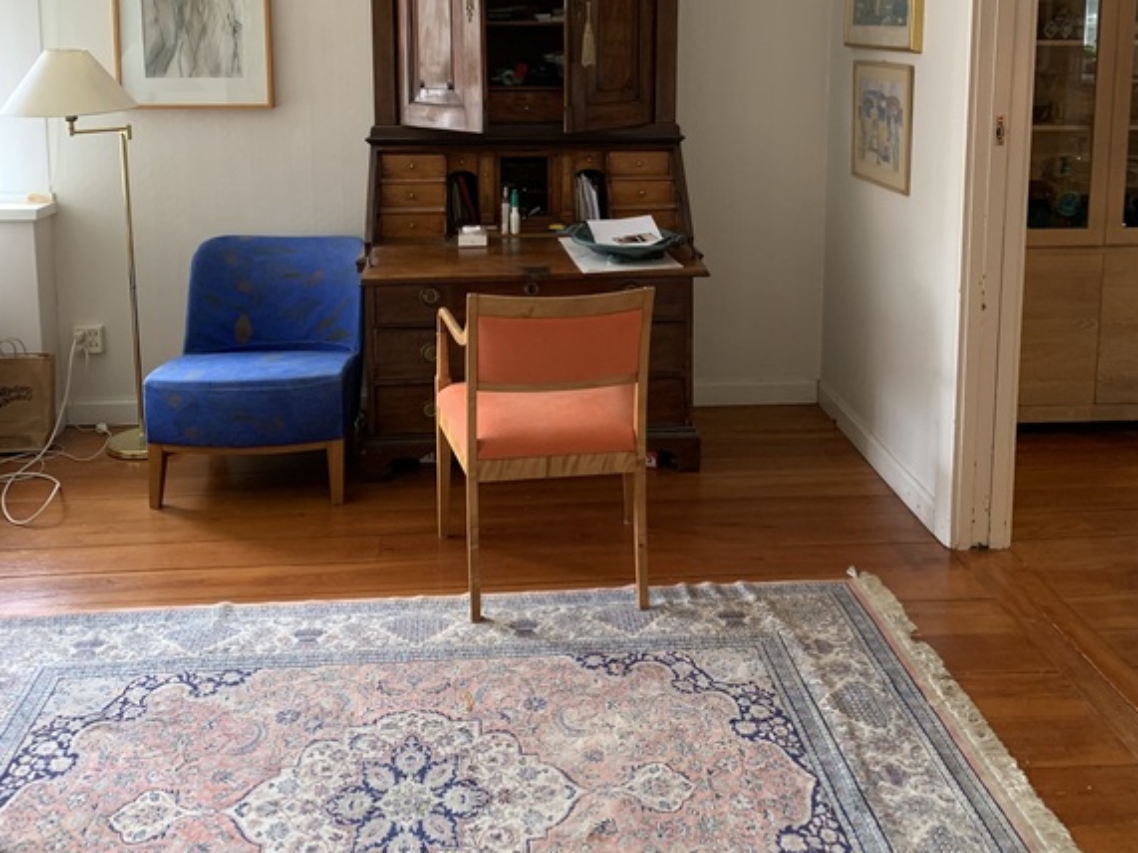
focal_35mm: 35
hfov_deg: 52.6
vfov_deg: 39.5
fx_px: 1150
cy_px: 205
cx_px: 572
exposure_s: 1/60
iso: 160
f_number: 1.8
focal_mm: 4.25
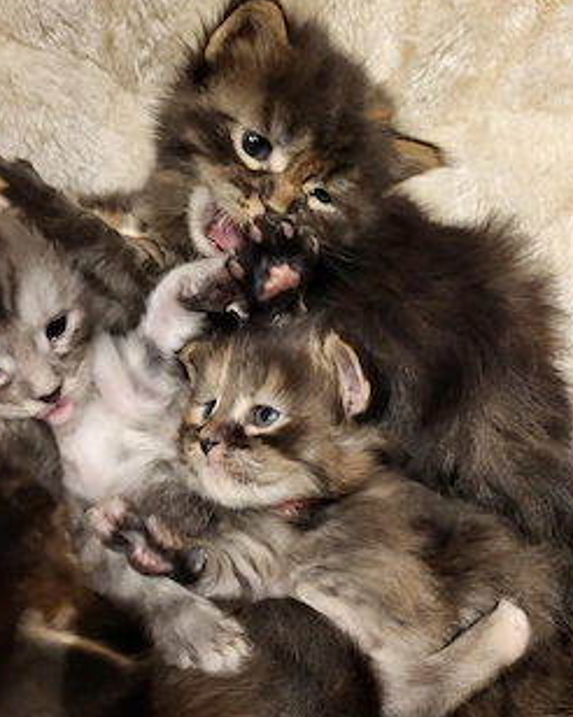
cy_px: 365
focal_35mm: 33
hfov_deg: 44.4
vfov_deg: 54.2
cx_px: 321
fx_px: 700
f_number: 1.8
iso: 400
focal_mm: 5.4
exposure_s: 1/50.3
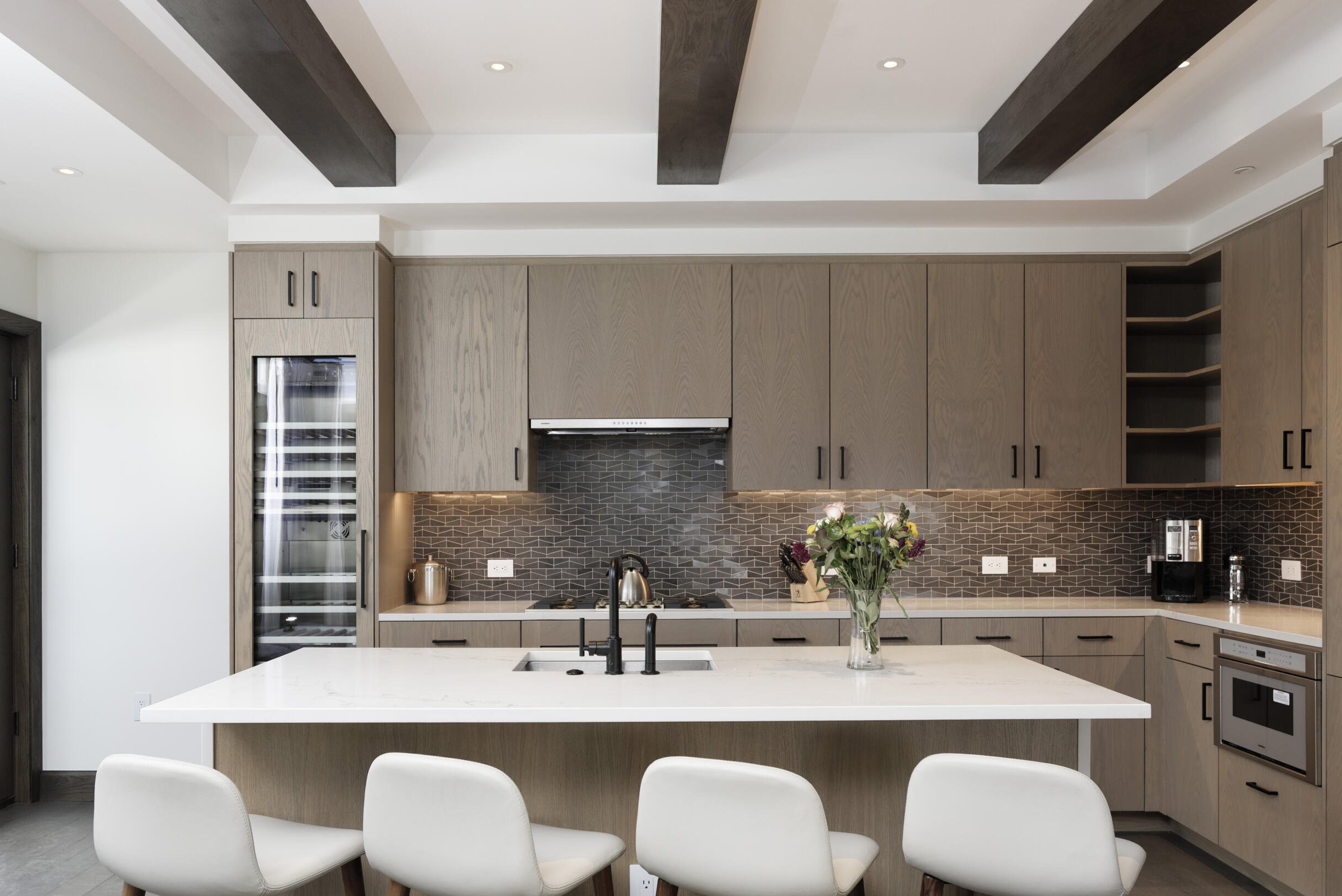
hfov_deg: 67.4
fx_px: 1007
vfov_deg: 47.6
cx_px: 663
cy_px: 544
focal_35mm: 27
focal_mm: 22
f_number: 7.1
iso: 800
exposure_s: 1/200
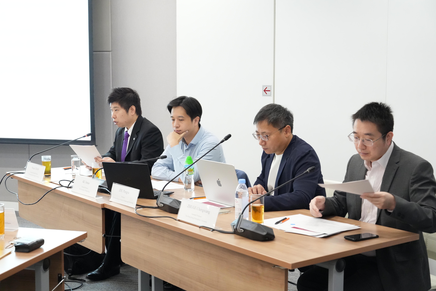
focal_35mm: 55
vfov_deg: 24.6
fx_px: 666
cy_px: 146
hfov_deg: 36.2
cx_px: 218
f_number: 5.6
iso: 10000
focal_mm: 55
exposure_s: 1/125
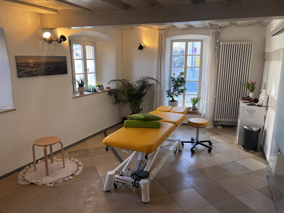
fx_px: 213
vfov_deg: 53.1
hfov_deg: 67.3
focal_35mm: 26
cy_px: 106
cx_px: 142
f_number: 1.5
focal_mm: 5.7
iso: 125
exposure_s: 1/100
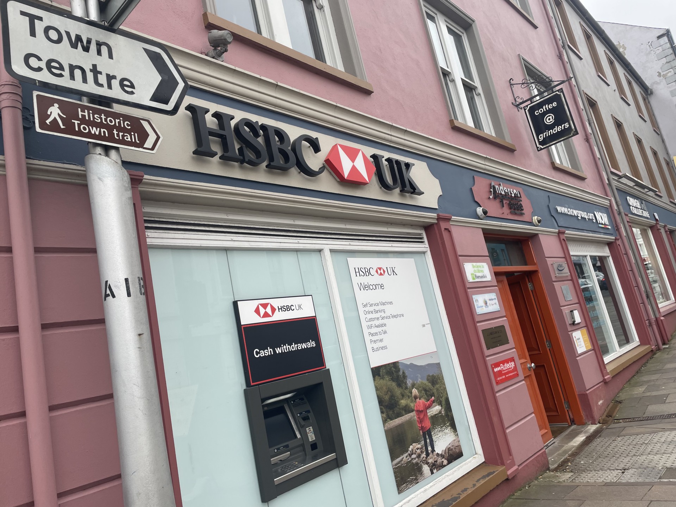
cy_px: 254
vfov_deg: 53.1
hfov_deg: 67.3
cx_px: 338
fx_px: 508
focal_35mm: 26
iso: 32
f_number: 1.6
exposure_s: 1/469
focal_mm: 4.2
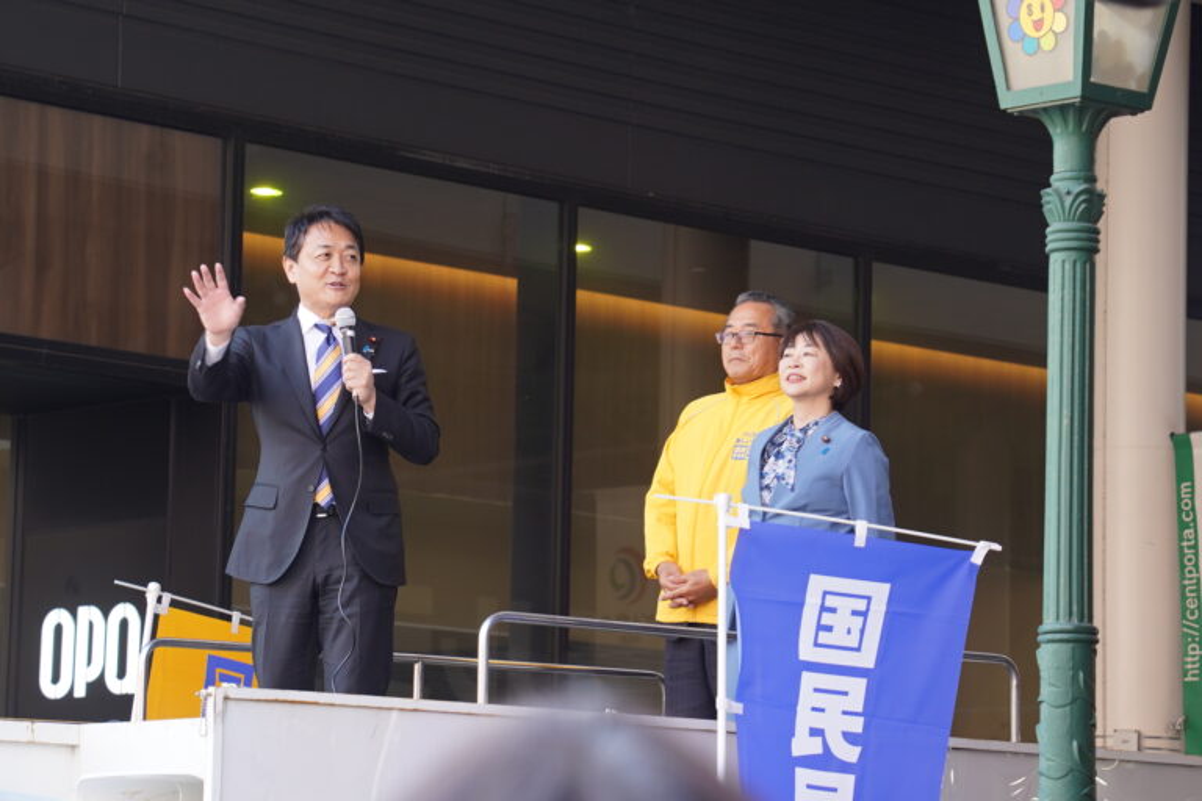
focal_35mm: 142
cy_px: 400
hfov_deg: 14.4
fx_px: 4741
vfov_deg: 9.7
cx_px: 601
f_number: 5.6
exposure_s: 1/80
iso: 400
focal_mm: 95
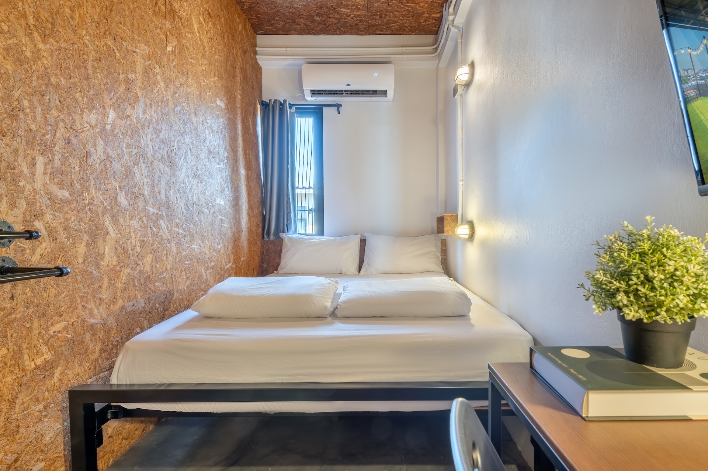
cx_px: 354
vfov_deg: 70.4
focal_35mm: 17
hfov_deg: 93.3
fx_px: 334
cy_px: 236
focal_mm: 17
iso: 100
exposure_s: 1/100
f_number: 11
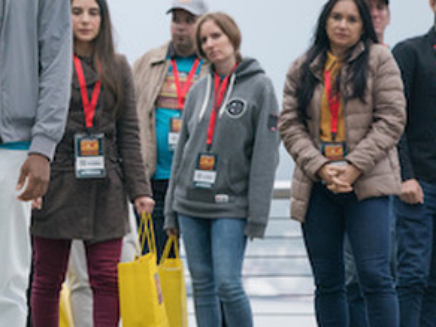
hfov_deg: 4.2
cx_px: -106
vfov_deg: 3.1
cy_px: 83
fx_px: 5958
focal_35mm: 473
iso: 1000
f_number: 6.3
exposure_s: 1/320
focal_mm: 184
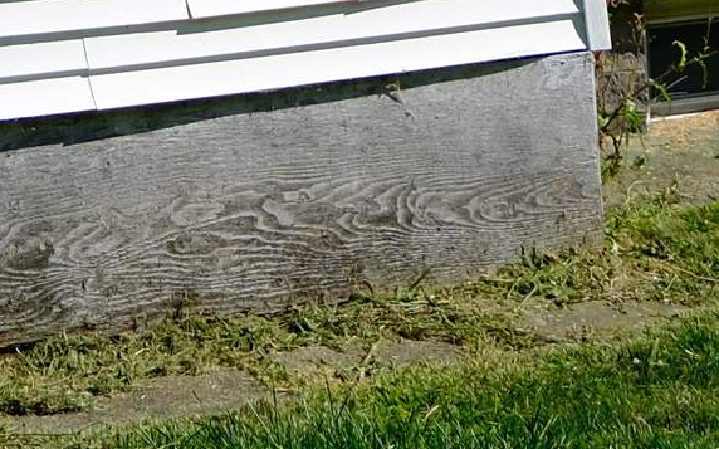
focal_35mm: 126
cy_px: -770
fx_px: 2468
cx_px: 38
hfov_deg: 16.3
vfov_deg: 9.0
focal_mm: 15
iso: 160
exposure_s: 1/1600
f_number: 4
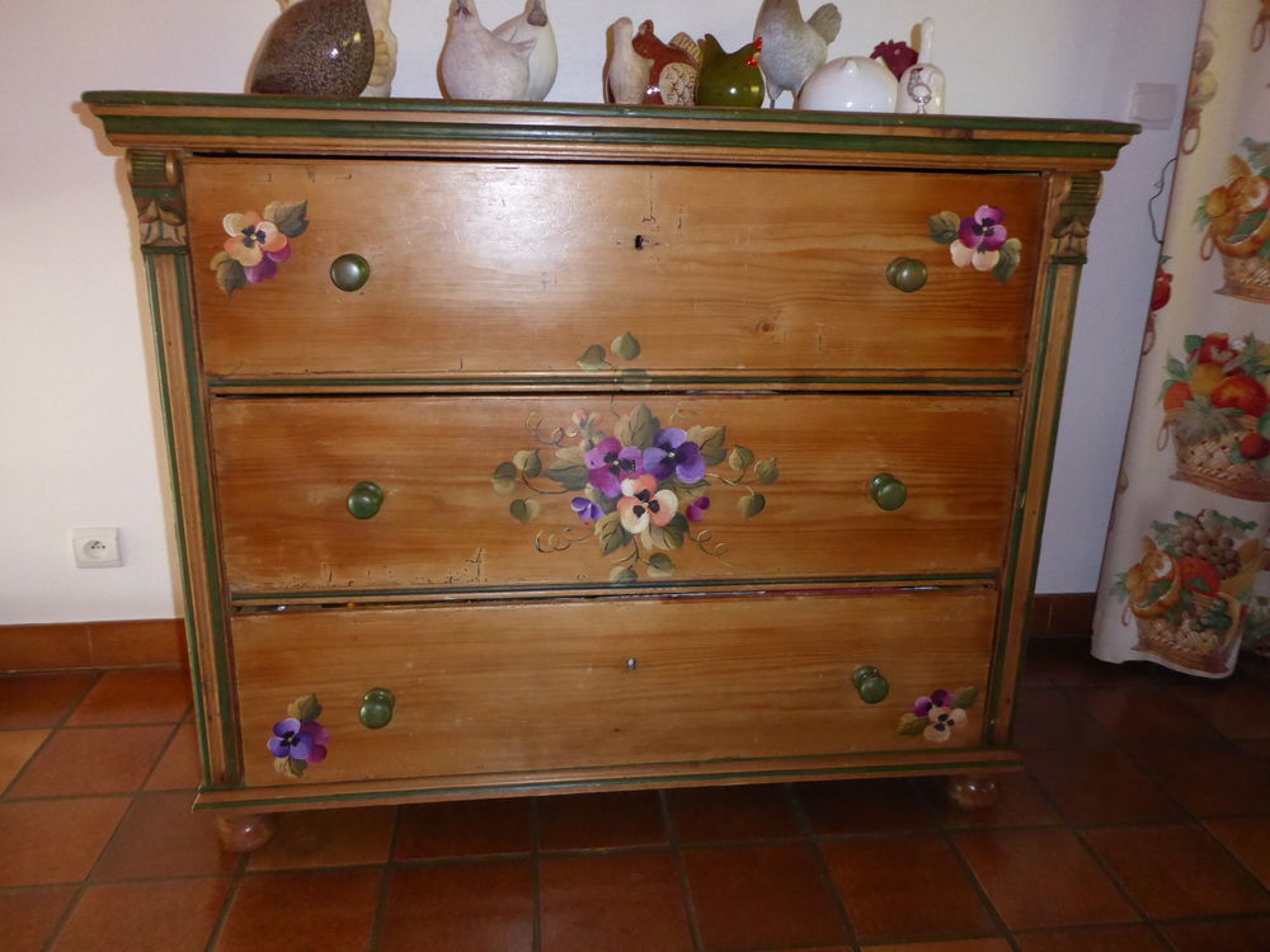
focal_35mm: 27
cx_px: 635
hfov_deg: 65.3
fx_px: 991
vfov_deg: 51.4
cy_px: 476
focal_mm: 4.7
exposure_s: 1/60
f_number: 3.4
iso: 800
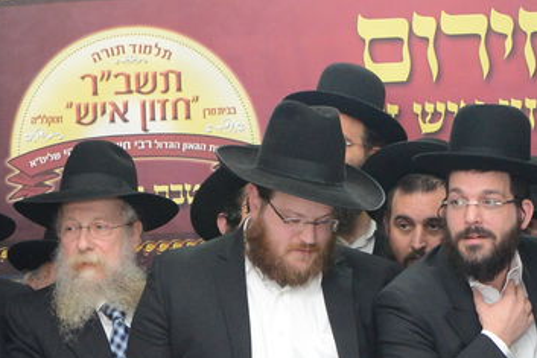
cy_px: 526
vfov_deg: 11.8
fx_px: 1655
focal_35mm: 111
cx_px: 184
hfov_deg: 18.4
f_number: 5.6
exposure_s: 1/100
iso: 2500
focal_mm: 28
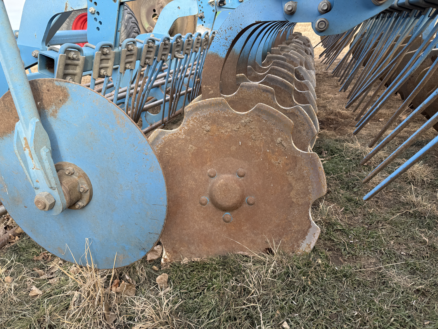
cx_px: 219
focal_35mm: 24
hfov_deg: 71.6
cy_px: 164
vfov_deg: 56.8
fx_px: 304
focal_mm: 6.76
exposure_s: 1/368
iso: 80
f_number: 1.78
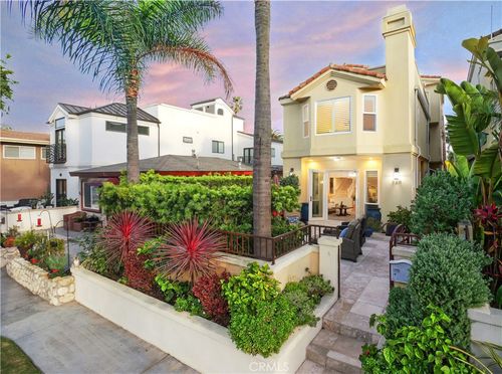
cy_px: 187
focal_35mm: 18
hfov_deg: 87.9
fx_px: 260
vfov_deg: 71.3
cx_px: 251
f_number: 11
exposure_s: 1/80
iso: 320
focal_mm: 9
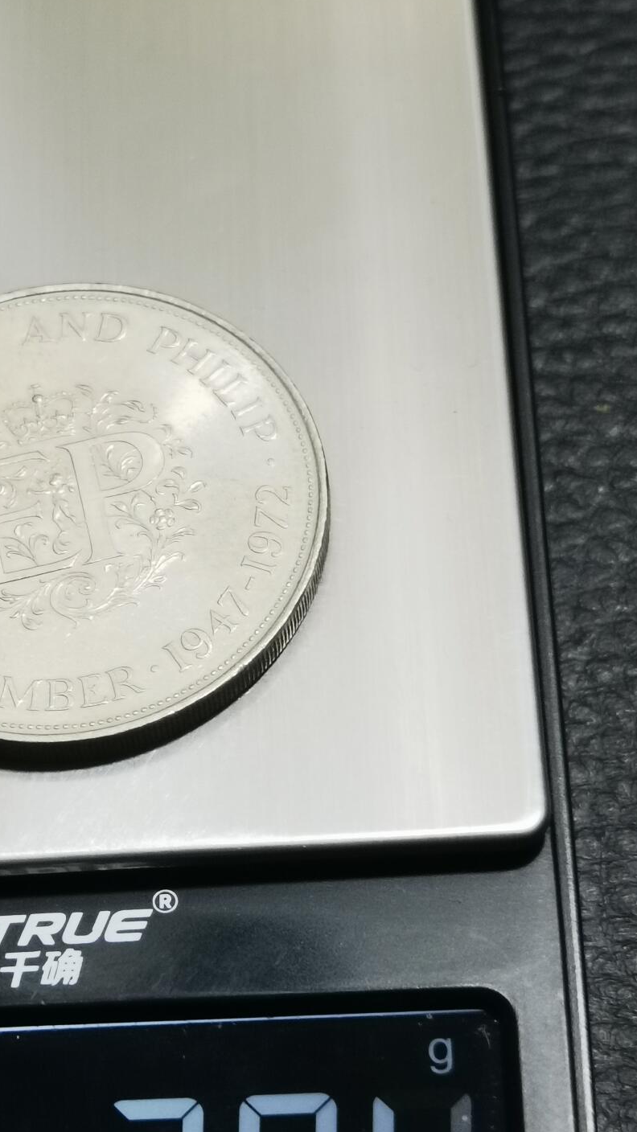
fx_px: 2342
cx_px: 110
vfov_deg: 27.2
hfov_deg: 15.4
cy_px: 584
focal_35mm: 78
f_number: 1.9
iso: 125
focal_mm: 6.67
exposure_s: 1/100
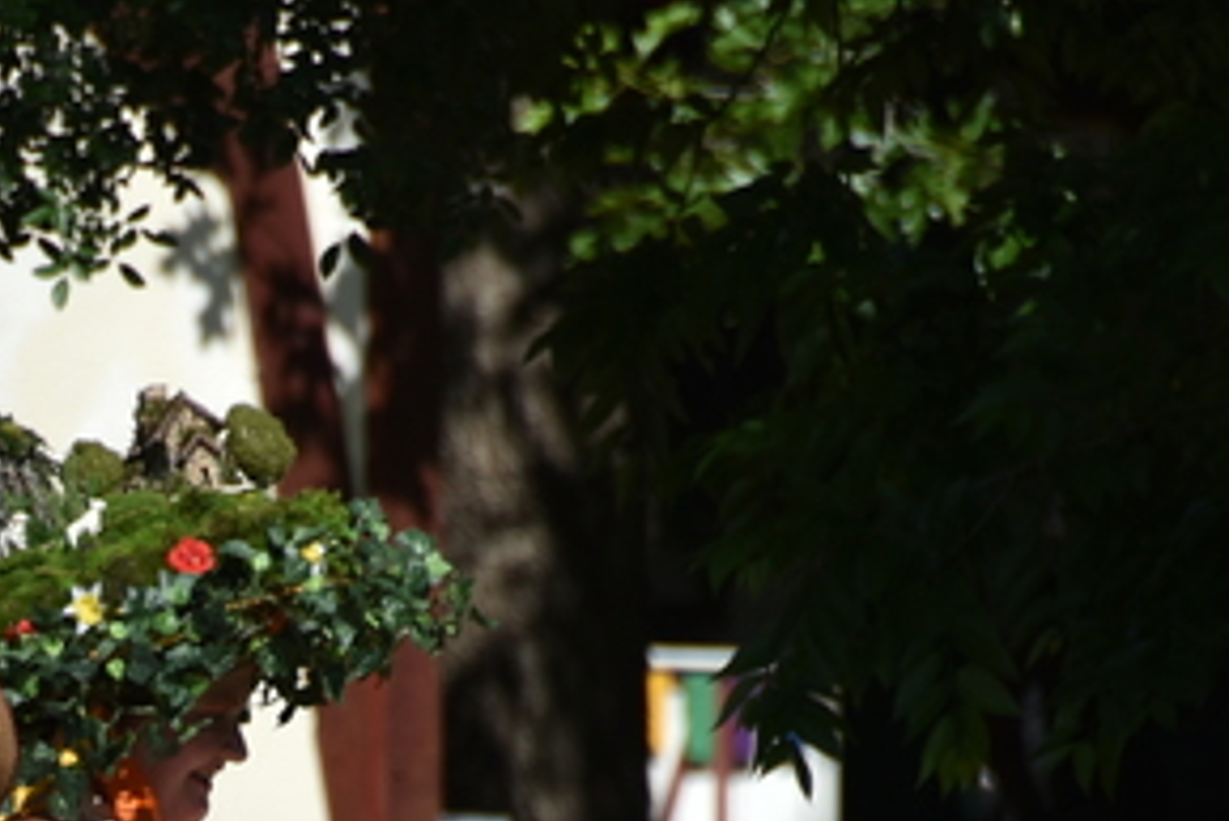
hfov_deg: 1.5
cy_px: 1548
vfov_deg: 1.0
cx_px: -642
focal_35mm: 1330
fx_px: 45425
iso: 100
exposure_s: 1/640
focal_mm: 300
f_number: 7.1
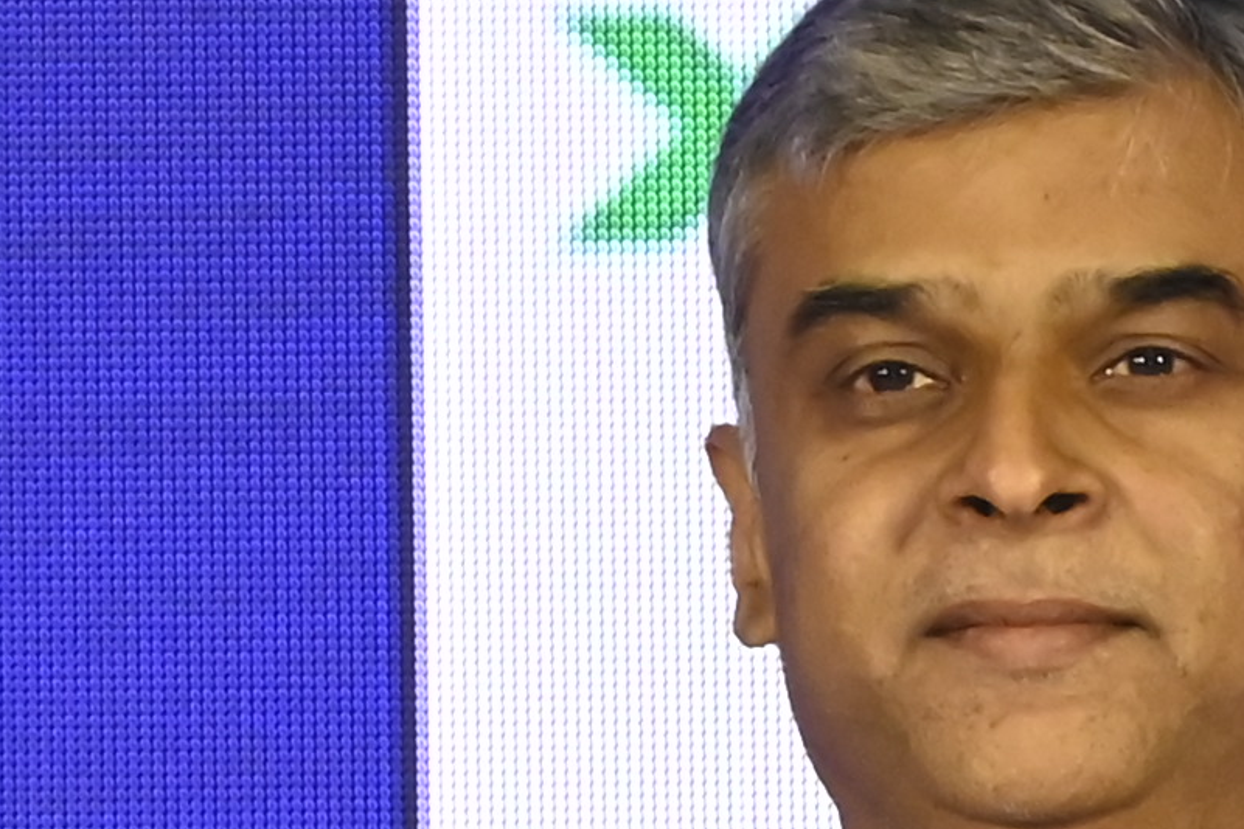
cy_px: 2281
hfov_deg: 2.8
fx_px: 25707
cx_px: -182
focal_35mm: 744
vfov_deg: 1.8
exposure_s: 1/200
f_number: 6.3
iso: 3200
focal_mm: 99
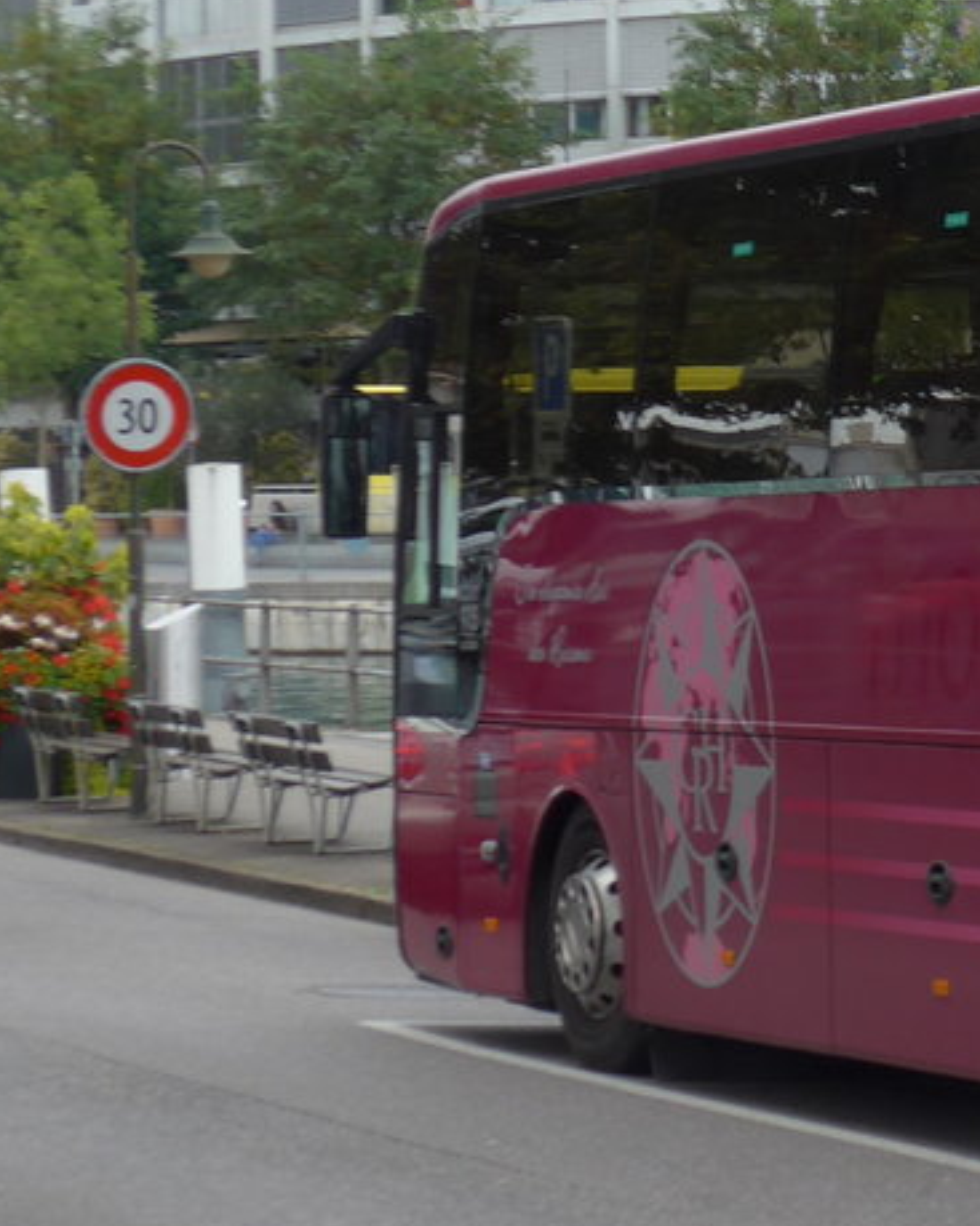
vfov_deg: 9.5
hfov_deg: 7.4
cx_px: 1503
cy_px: 310
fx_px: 7399
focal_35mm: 204
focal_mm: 16
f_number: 4.4
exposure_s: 1/80
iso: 100
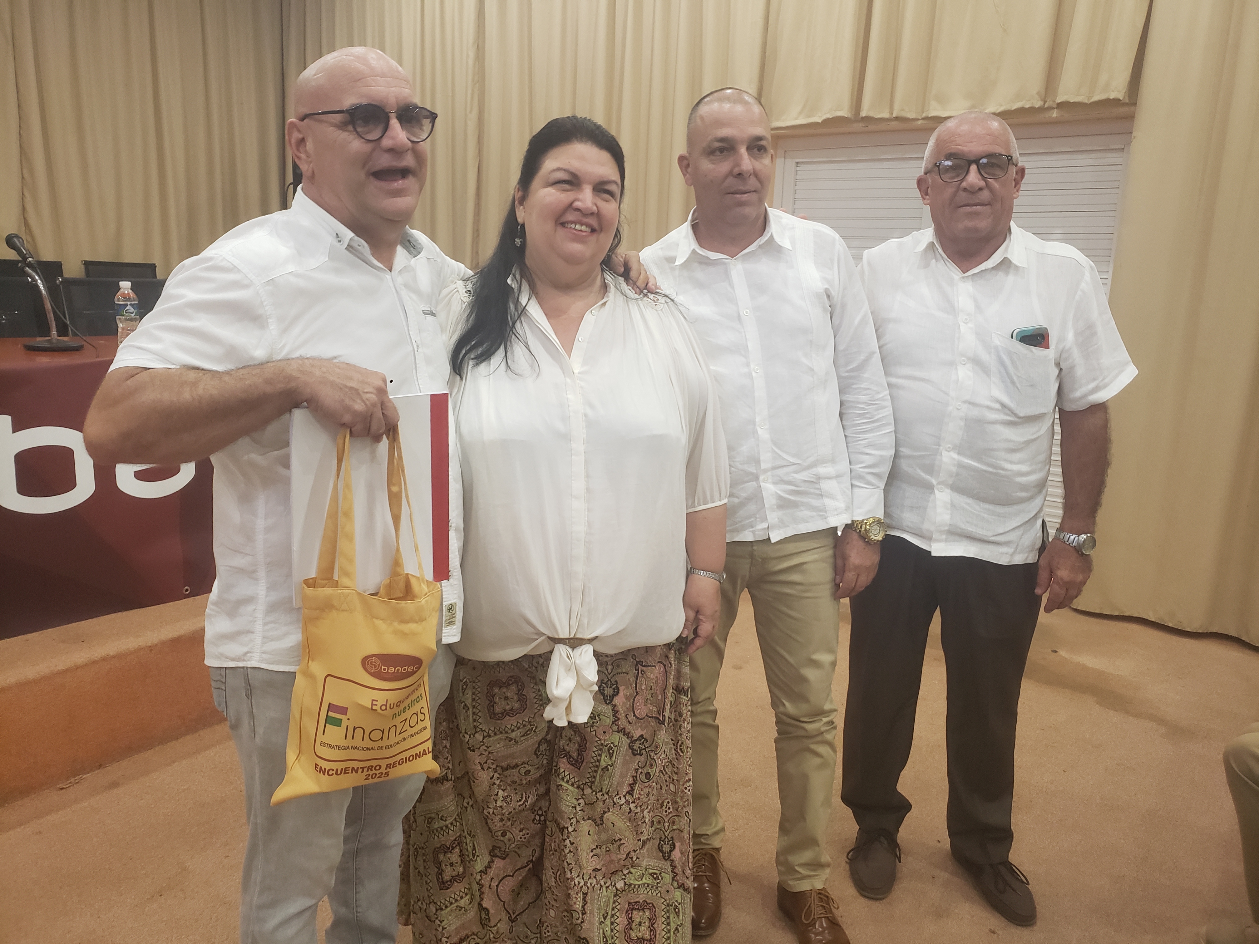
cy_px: 472
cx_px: 630
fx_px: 946
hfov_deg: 67.3
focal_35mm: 26
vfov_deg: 53.1
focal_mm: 4.3
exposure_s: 1/27
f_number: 1.5
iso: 250
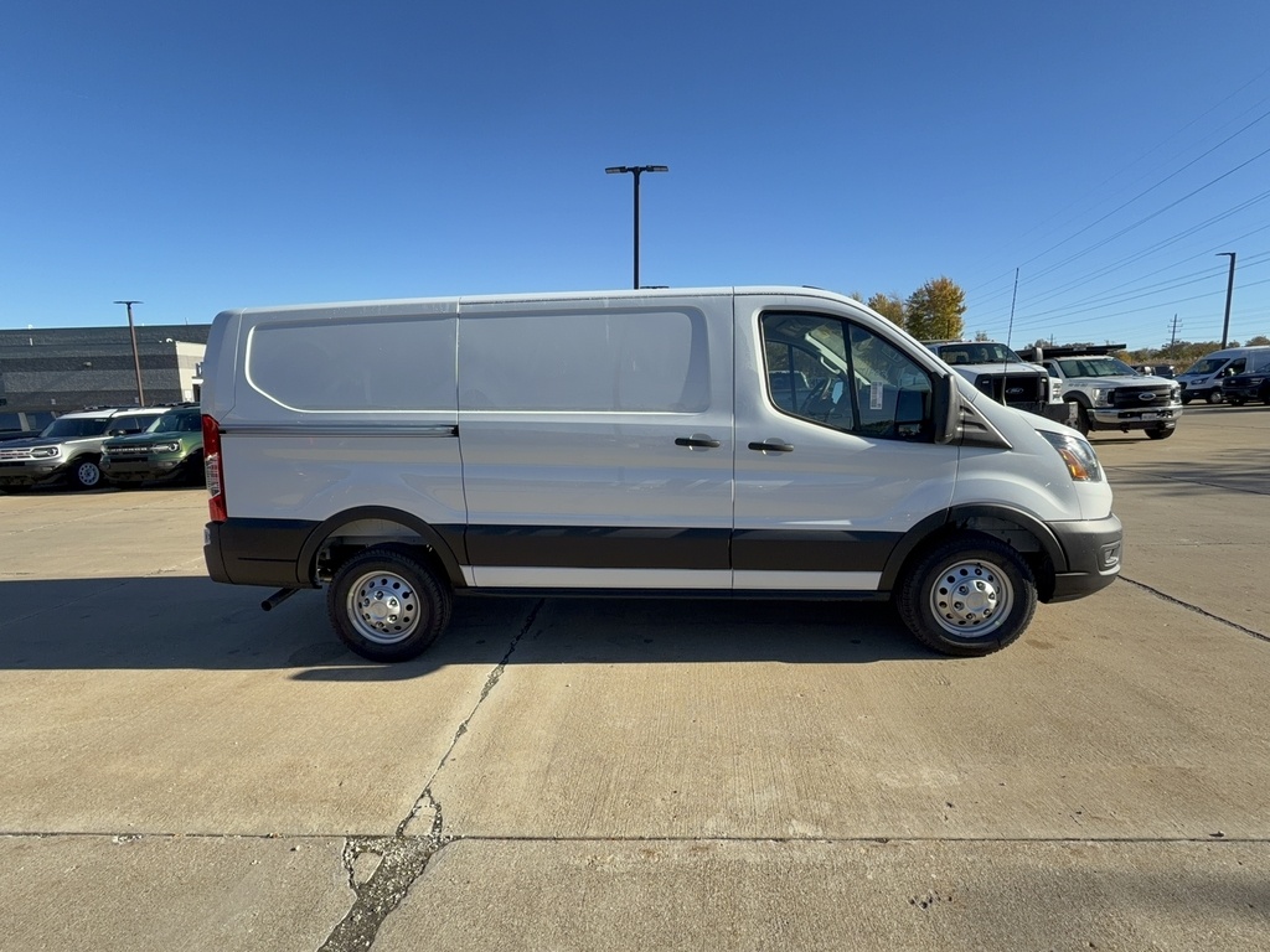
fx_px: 624
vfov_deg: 74.7
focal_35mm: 17
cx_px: 635
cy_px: 476
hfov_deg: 91.0
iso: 20
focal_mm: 2.22
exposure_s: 1/709
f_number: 2.2
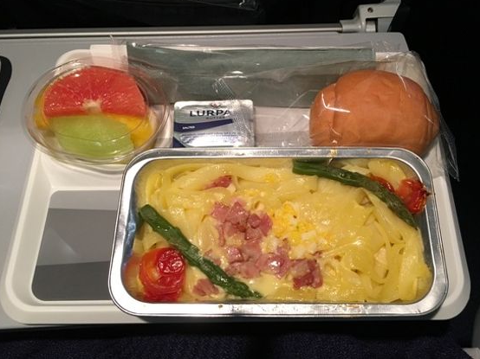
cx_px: 278
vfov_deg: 41.6
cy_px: 149
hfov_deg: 53.7
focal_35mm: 34
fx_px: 471
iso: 160
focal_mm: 4.15
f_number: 2.2
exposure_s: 1/30
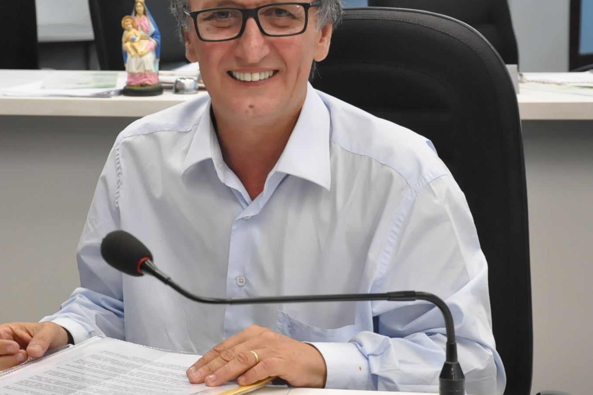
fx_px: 1878
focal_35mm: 114
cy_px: 131
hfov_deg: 17.9
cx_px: 226
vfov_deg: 12.0
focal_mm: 48
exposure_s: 1/125
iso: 2000
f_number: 5.6
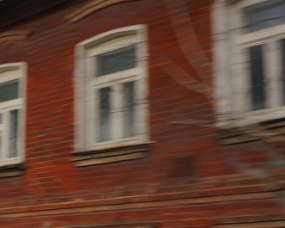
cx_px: -25
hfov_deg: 24.7
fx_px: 607
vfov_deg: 20.8
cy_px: 200
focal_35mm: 72
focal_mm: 20
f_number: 6.3
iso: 100
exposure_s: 1/80
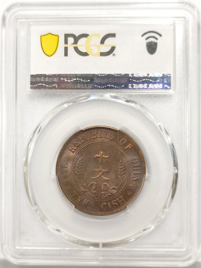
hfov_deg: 27.0
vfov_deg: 35.5
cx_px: 100
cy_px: 134
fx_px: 418
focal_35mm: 54
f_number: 16
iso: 160
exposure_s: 1/100
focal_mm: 5.56
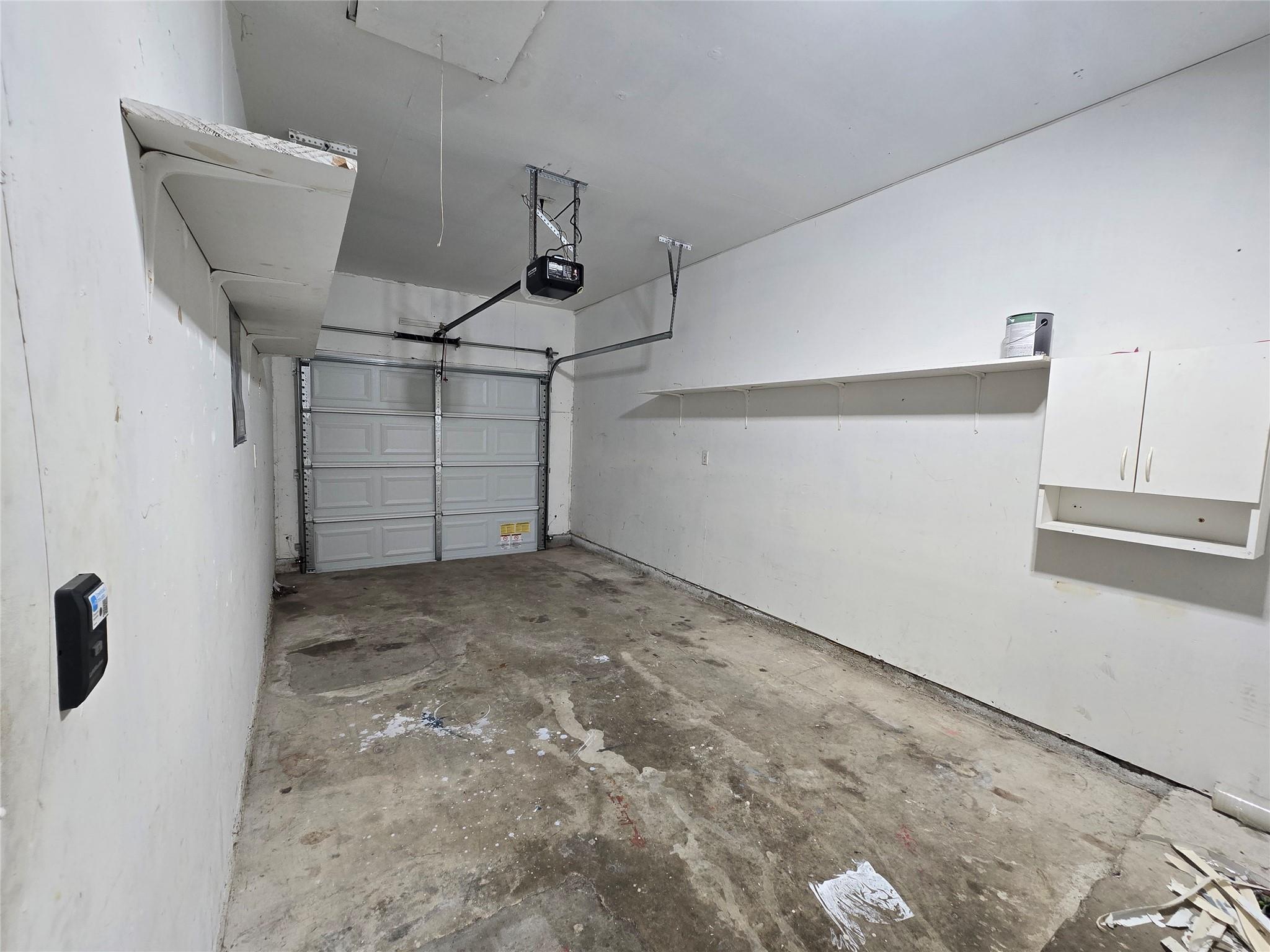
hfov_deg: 106.2
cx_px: 635
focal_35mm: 13
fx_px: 477
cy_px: 476
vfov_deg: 89.9
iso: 100
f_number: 2.2
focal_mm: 2.2
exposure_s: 1/60
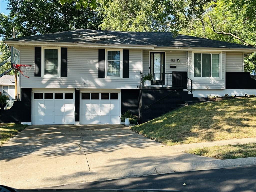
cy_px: 96
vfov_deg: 30.3
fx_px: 355
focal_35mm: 48
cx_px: 128
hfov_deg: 39.7
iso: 64
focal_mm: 6.86
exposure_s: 1/1000
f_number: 1.78
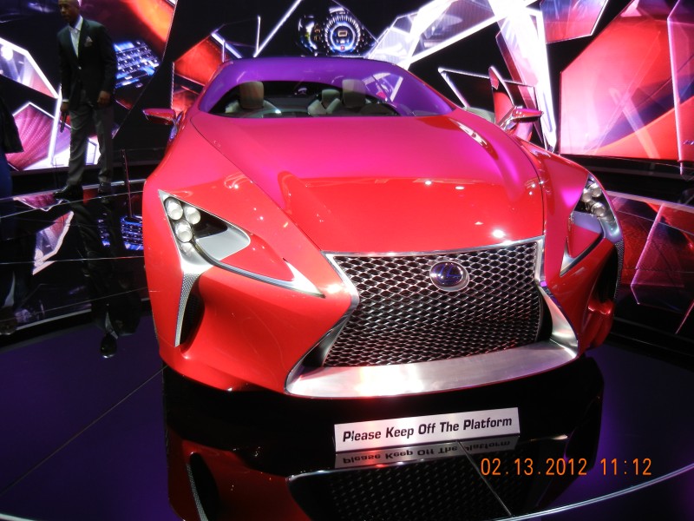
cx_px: 347
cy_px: 260
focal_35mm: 30
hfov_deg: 60.0
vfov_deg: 46.8
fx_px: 601
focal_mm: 5.4
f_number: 3.5
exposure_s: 1/121
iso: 160
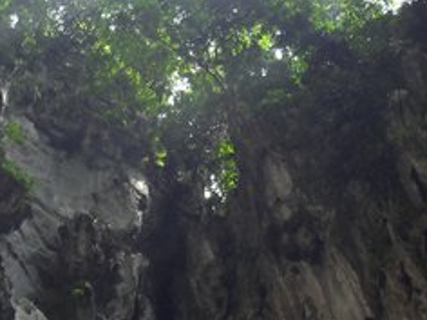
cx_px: 112
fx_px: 1591
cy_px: 202
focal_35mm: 129
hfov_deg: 15.2
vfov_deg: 11.5
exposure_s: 1/200
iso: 100
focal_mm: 6.2
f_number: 2.8
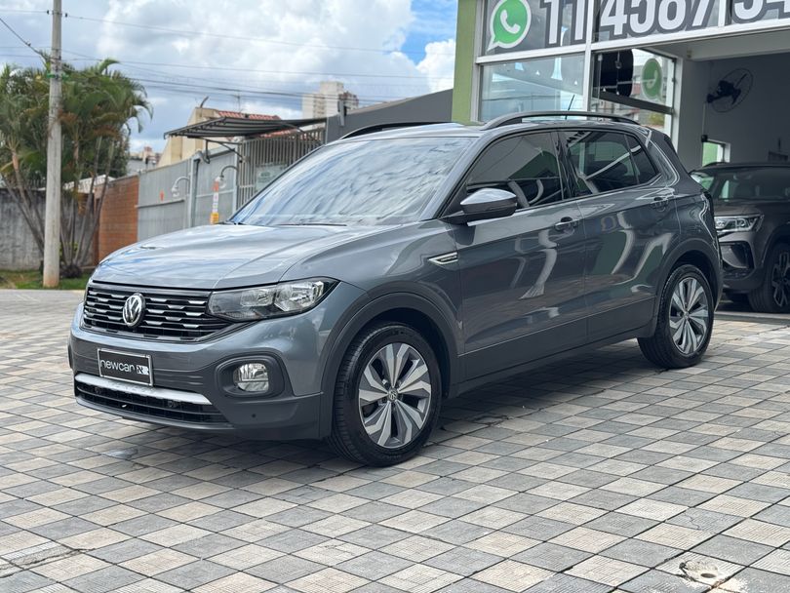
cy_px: 296
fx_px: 1096
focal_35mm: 48
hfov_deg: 39.6
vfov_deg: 30.3
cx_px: 395
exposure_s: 1/765
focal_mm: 6.76
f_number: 1.78
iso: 64
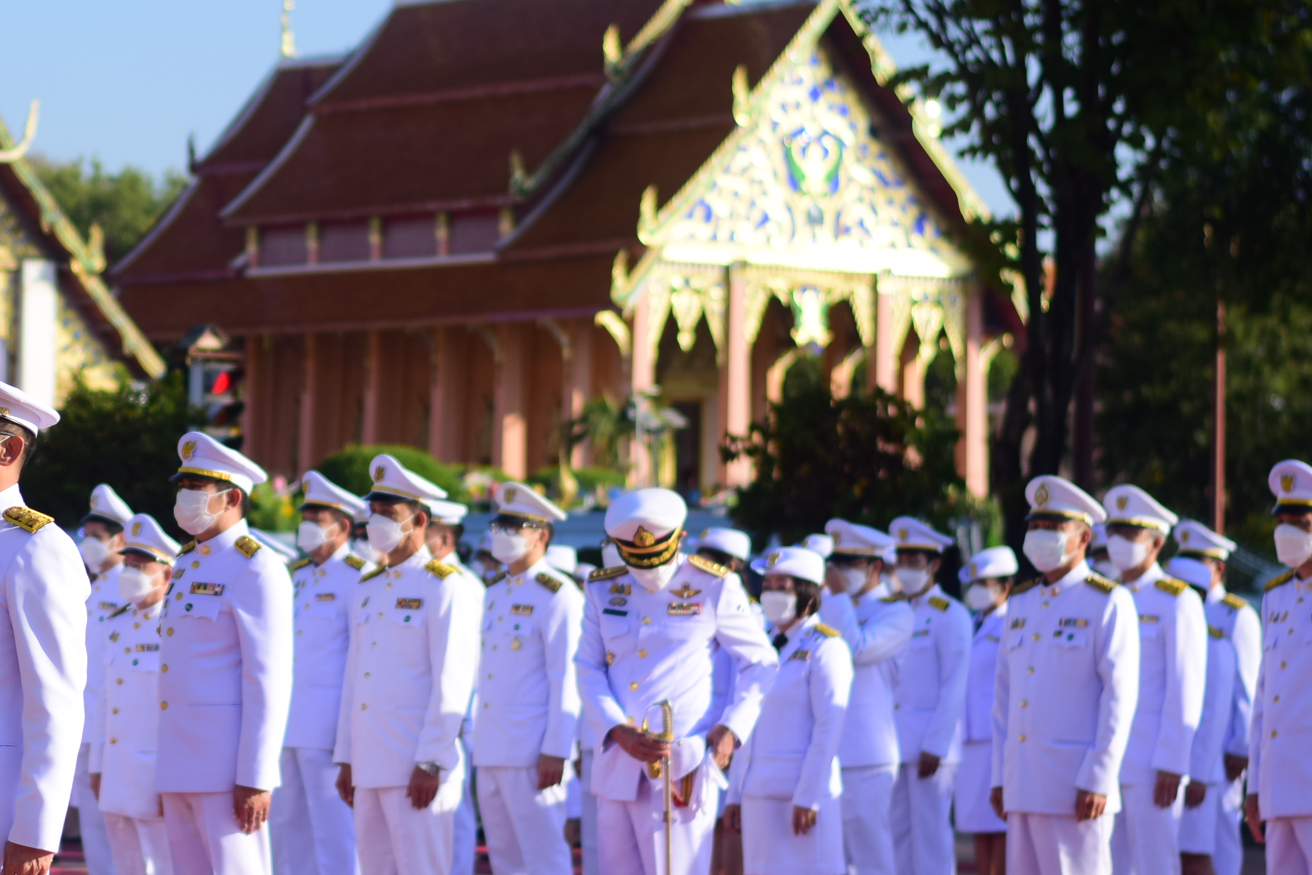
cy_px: 373
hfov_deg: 14.2
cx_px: 130
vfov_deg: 9.6
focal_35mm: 143
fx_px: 5212
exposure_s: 1/2500
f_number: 2.5
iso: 100
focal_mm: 50
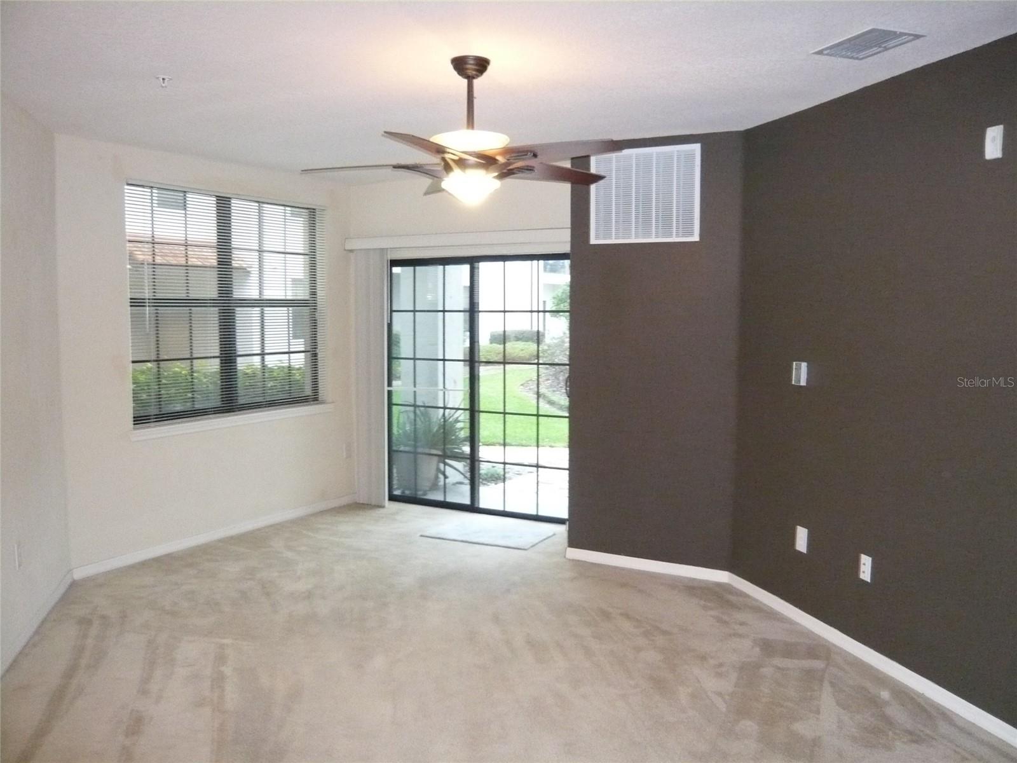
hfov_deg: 63.4
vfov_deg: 49.7
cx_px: 508
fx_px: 823
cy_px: 382
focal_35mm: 28
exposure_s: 1/30
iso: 500
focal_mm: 4.6
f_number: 2.8
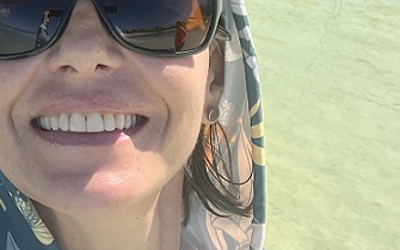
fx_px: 839
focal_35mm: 77
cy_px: -97
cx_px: -67
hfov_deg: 24.5
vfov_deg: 15.9
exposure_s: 1/667
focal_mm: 2.71
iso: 32
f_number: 2.2
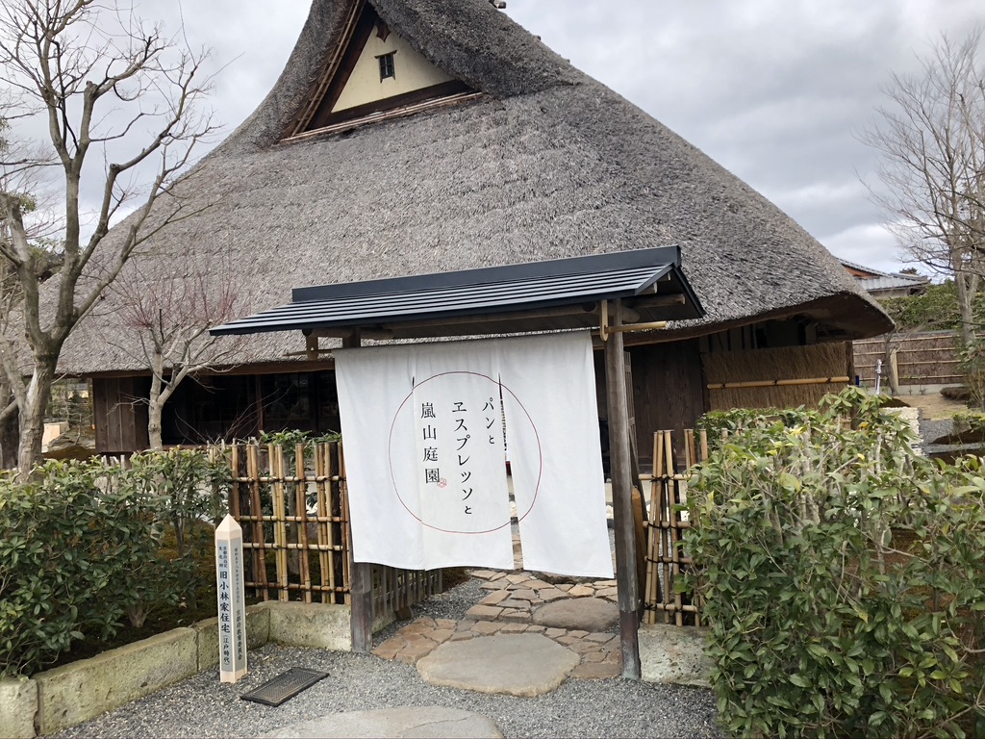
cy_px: 370
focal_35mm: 28
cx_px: 492
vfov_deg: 49.7
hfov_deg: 63.4
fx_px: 797
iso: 20
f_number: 1.8
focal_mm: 3.99
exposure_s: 1/631
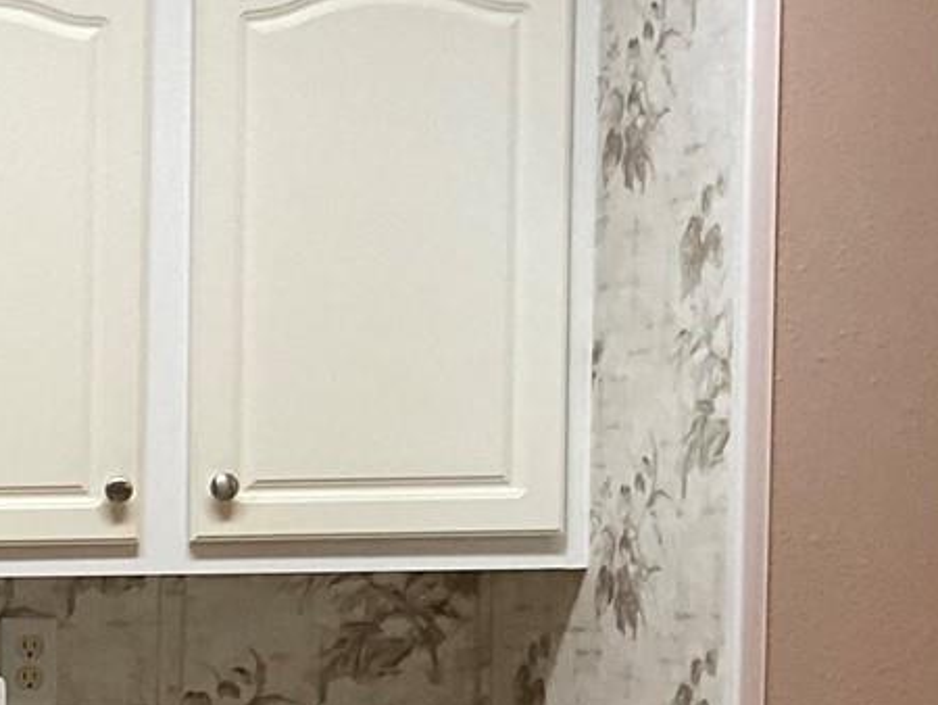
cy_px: 732
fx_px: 2793
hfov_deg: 16.4
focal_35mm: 103
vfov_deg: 14.1
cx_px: -677
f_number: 1.8
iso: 100
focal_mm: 3
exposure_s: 1/60
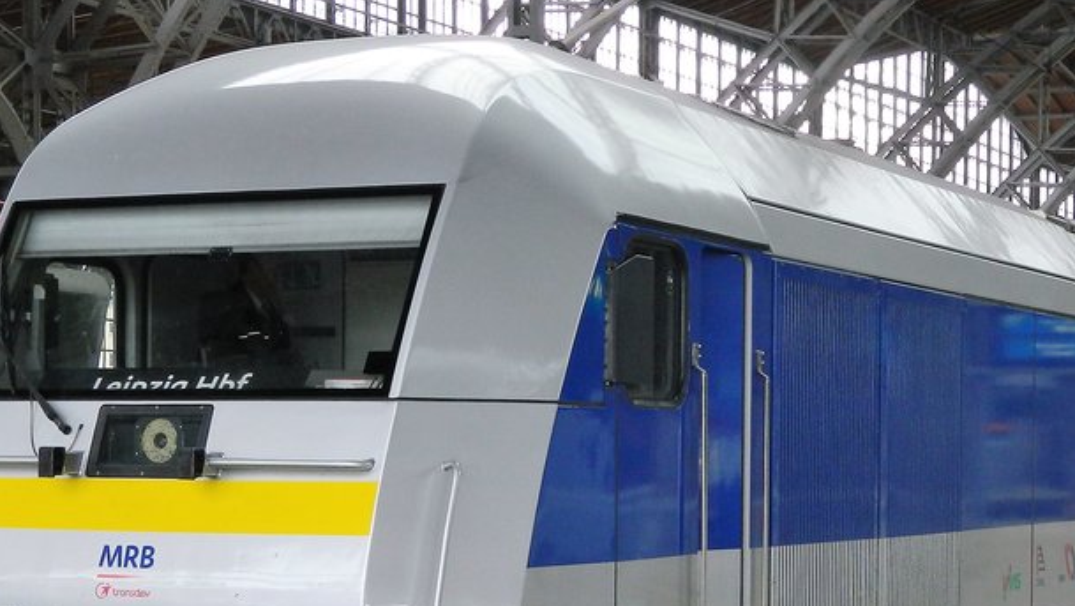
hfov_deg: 24.1
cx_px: 657
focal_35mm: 88
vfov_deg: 13.6
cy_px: 535
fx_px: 2509
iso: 110
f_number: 3.5
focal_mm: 7.3
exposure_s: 1/50
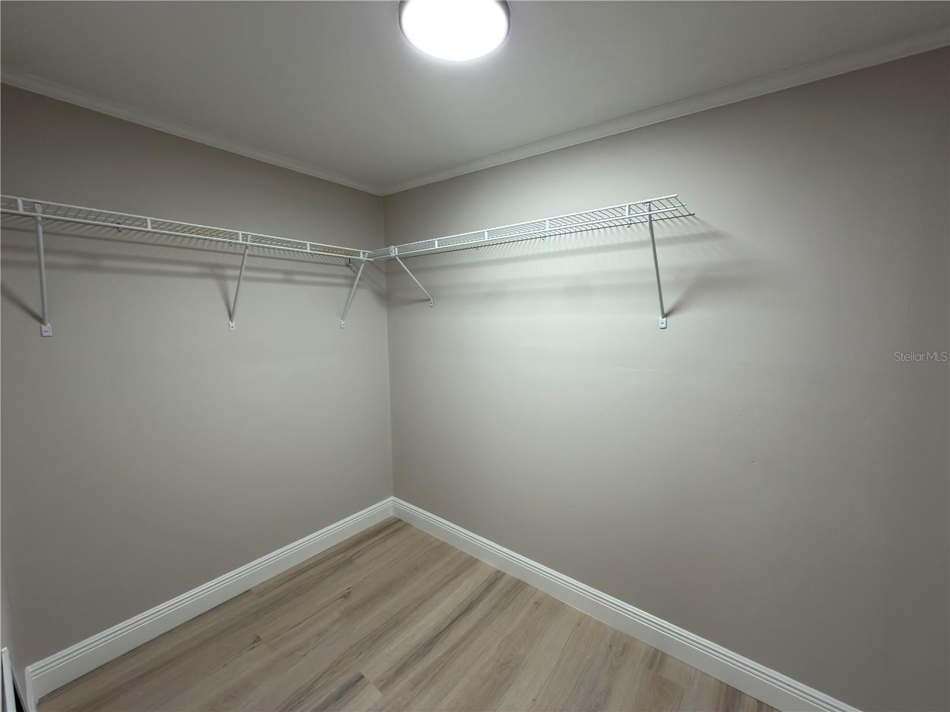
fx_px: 384
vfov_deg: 85.7
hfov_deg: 102.1
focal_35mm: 14
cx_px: 475
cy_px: 356
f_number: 2.2
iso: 64
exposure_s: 1/30
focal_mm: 2.22
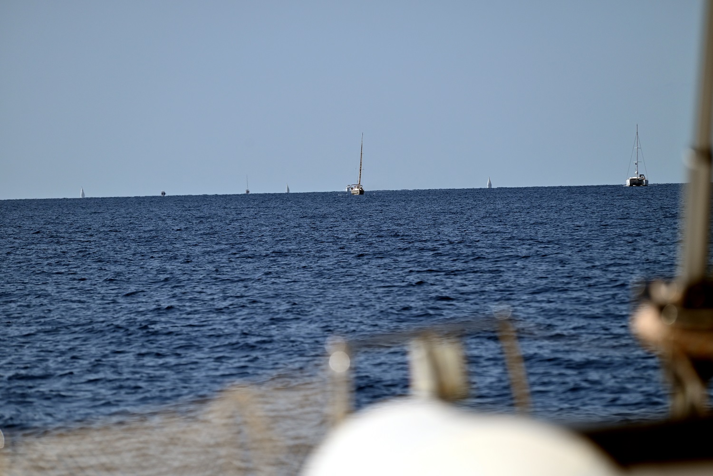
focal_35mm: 220
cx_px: 356
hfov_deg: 9.4
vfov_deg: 6.2
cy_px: 238
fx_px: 4358
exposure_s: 1/4000
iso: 250
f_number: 5.3
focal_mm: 220
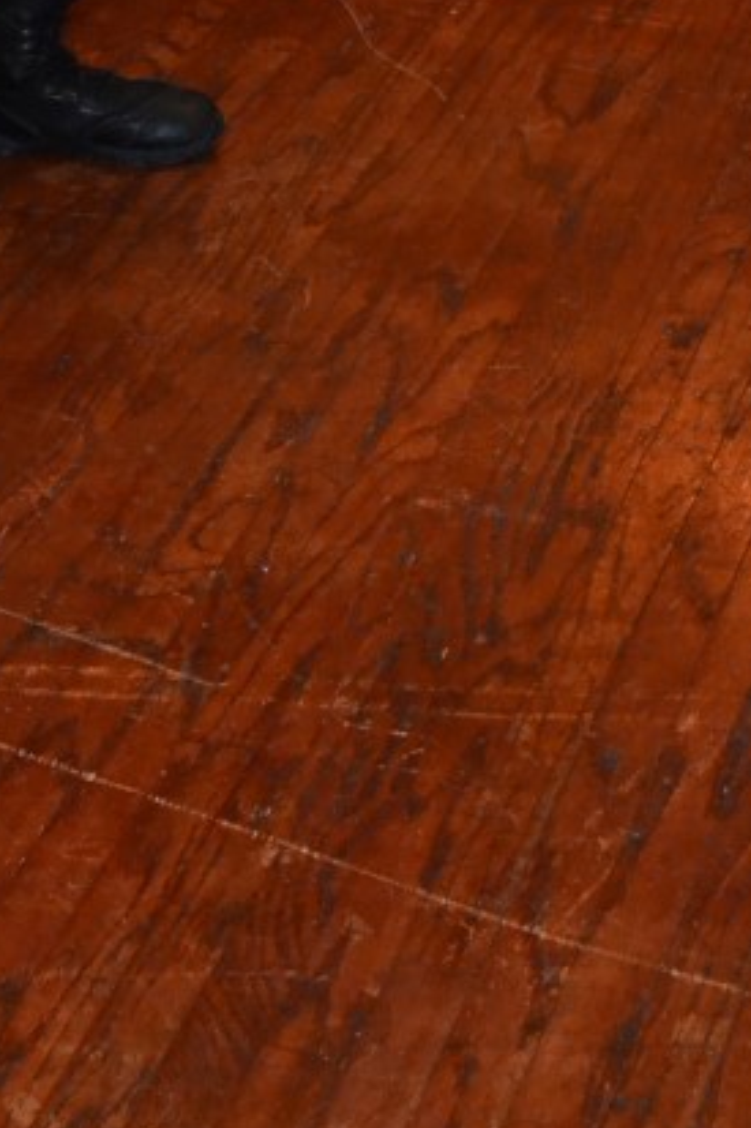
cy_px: -432
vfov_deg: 15.8
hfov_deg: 11.2
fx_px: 3802
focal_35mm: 121
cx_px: 49
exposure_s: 1/60
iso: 3200
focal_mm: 29
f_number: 7.1
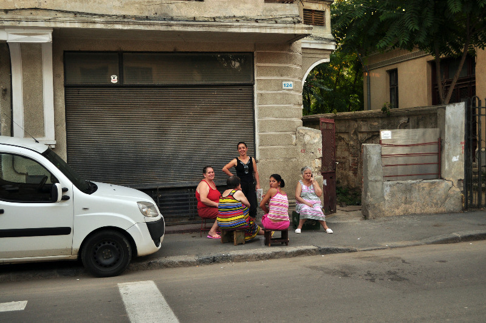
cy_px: 162
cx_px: 243
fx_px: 607
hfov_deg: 43.7
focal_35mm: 45
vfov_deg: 29.8
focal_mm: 30
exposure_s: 1/200
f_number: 4.5
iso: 250
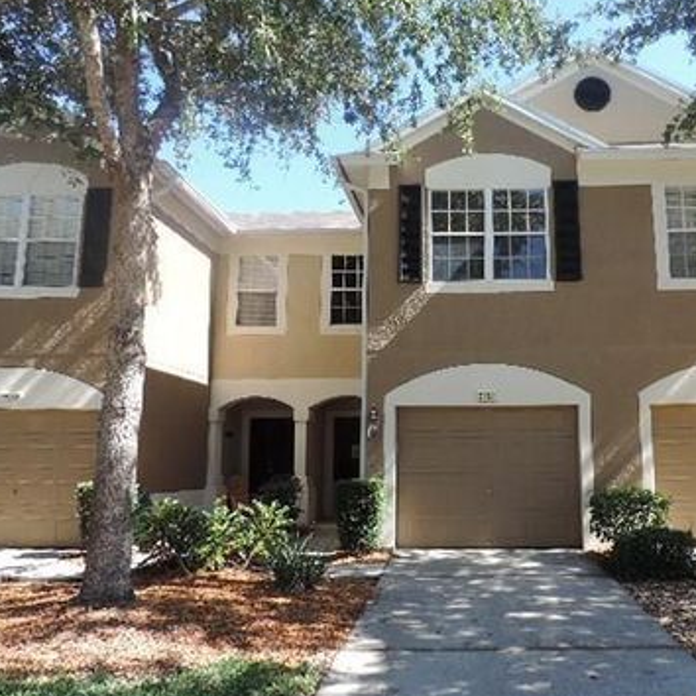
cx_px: 450
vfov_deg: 54.0
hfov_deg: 53.2
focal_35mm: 30
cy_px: 339
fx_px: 682
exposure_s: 1/250
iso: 80
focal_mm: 4.3
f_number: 3
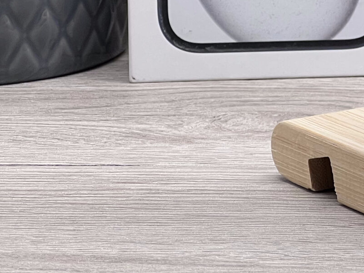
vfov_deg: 6.0
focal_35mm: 246
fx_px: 2587
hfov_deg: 7.9
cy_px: -103
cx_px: 531
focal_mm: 9
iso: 80
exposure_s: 1/100
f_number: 2.8
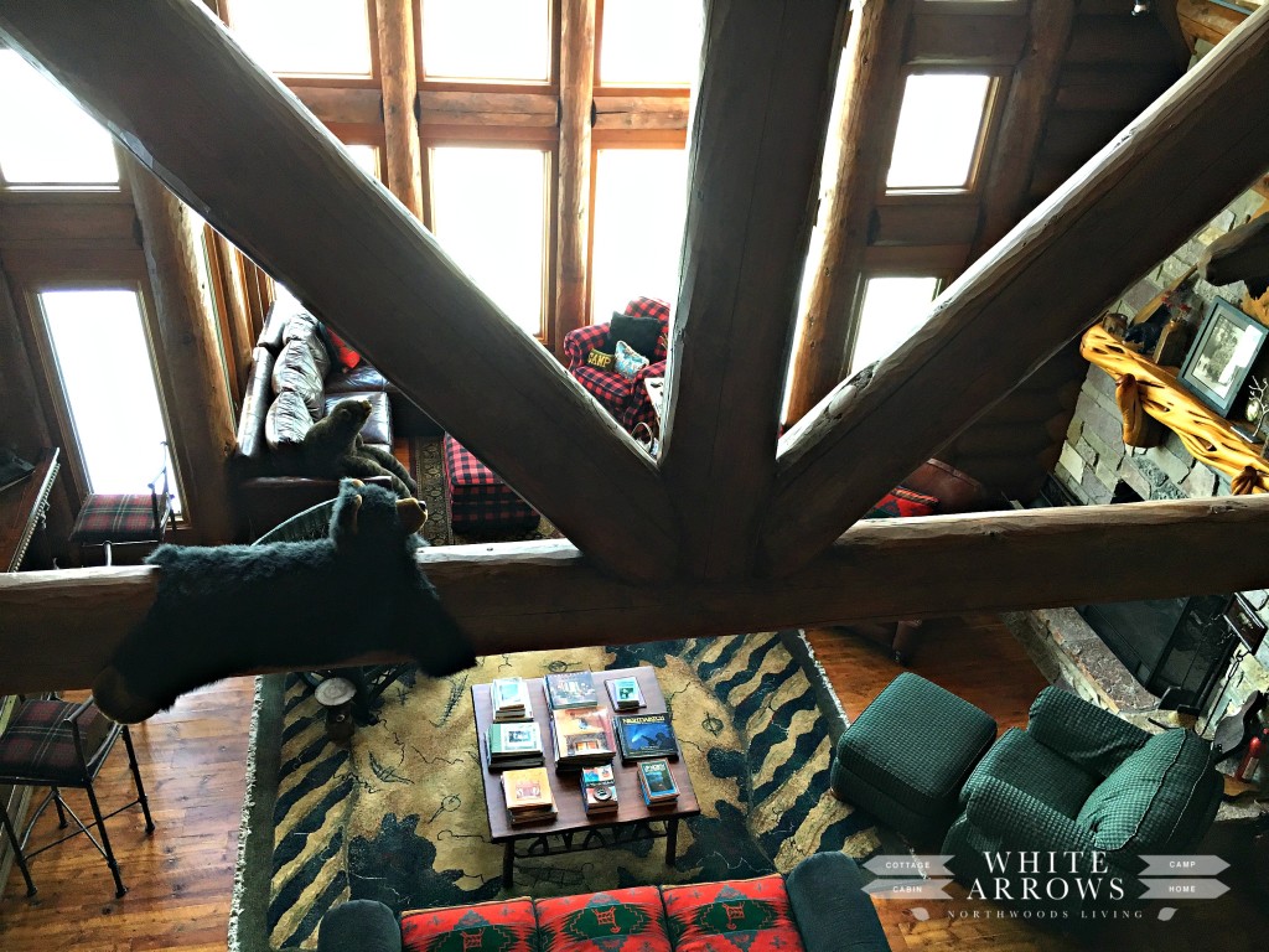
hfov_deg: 61.7
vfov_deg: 48.2
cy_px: 476
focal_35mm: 29
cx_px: 634
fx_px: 1063
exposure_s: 1/30
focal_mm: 4.15
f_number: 2.2
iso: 40
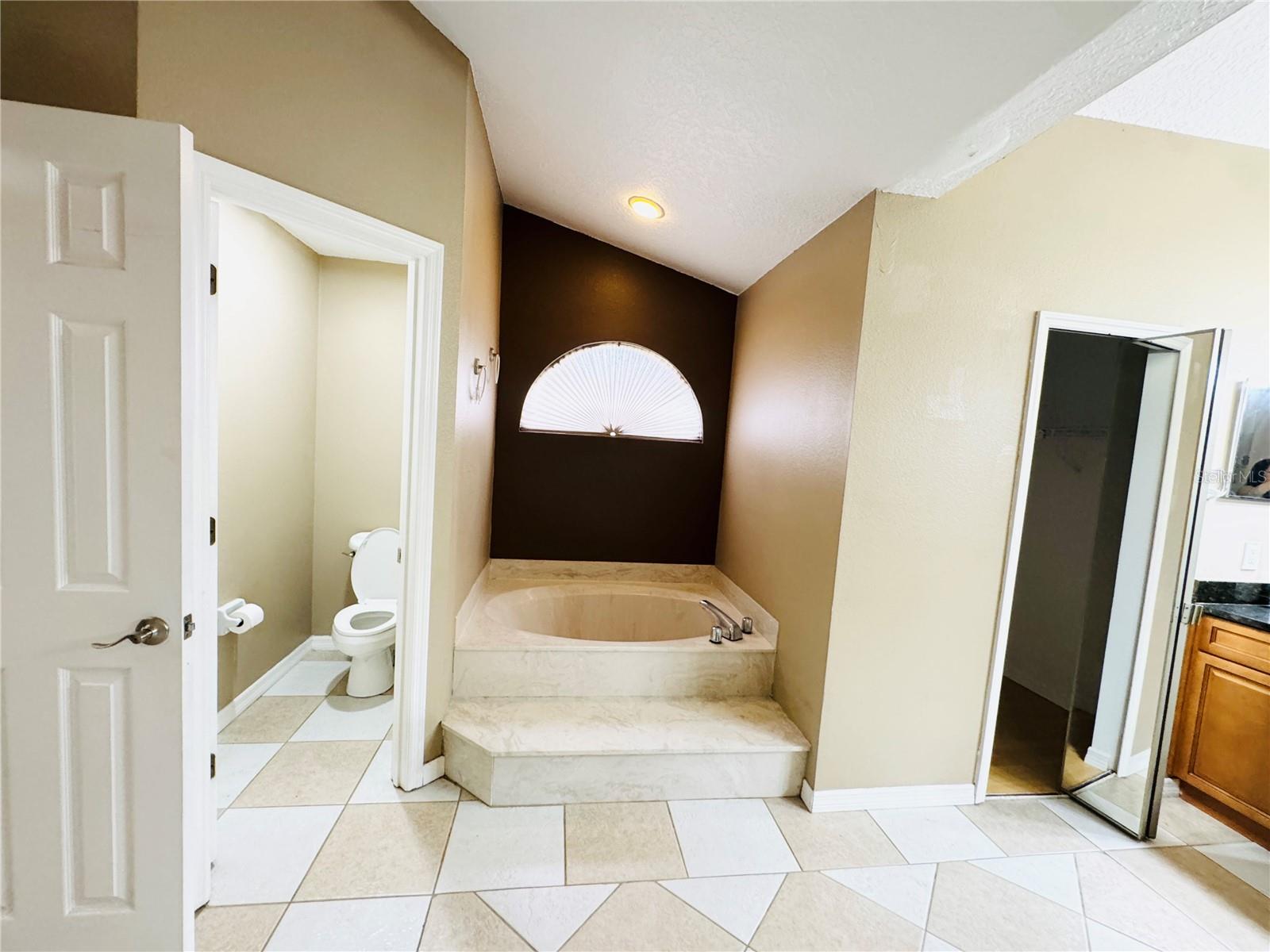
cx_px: 635
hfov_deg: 102.1
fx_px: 514
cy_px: 476
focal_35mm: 14
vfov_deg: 85.7
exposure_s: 1/60
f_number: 2.2
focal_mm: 2.22
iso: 400
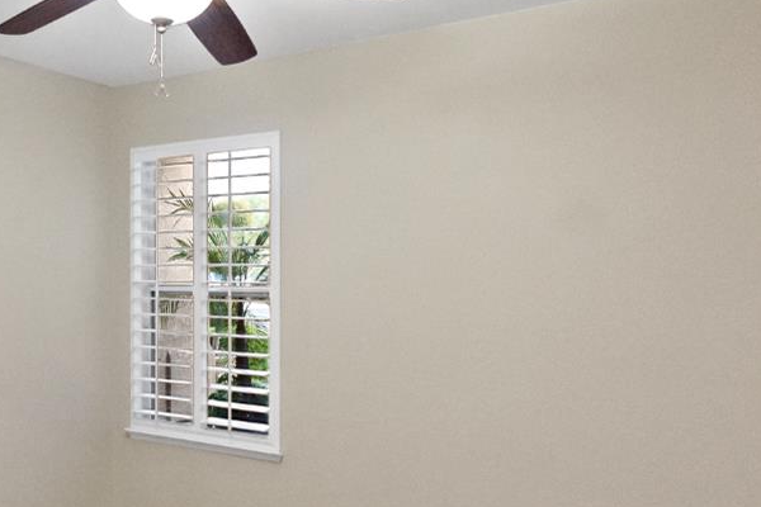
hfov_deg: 53.2
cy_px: 283
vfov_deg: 37.8
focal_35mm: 35
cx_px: 245
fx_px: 740
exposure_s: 1/160
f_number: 4
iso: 5000
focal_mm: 14
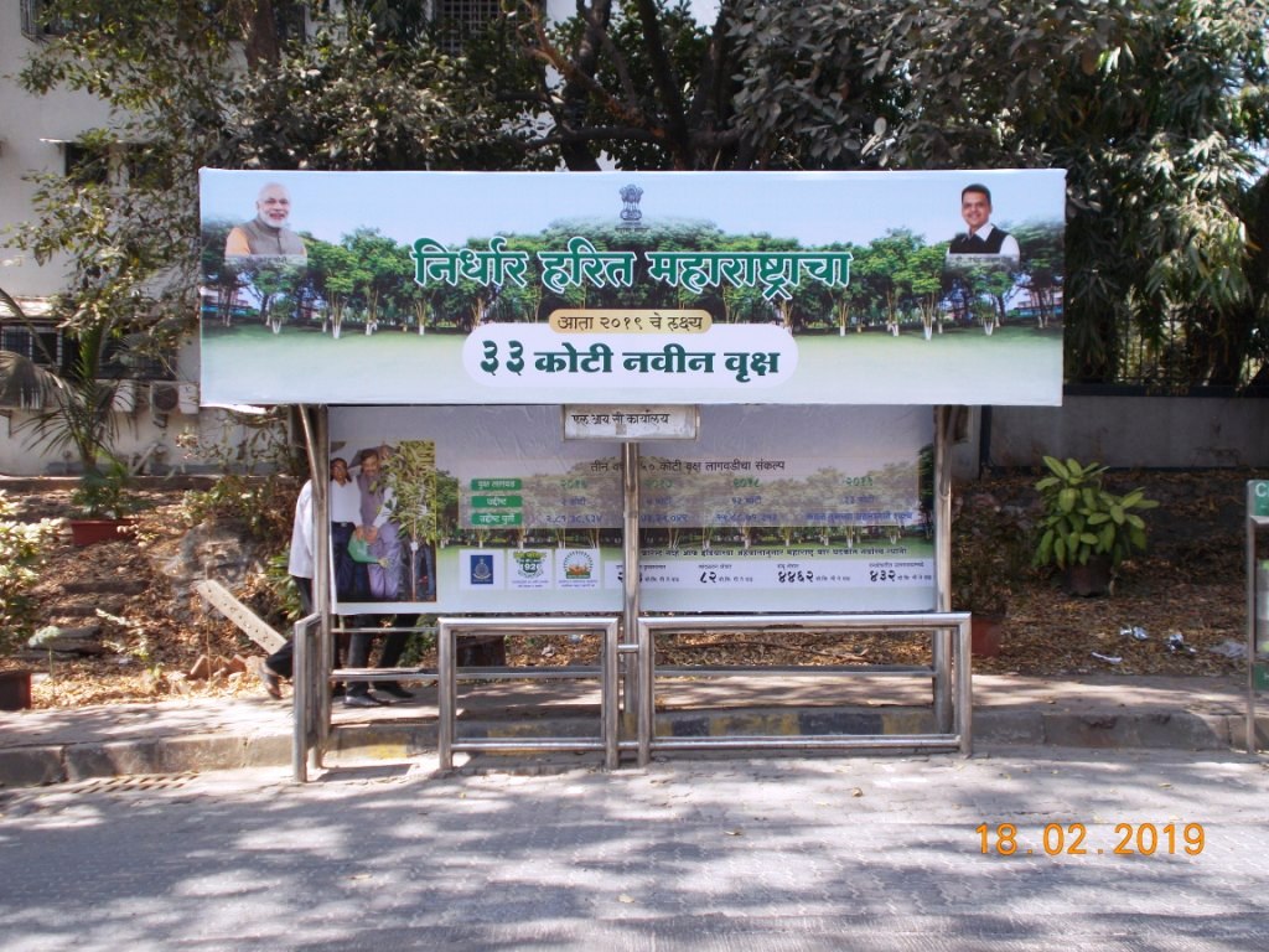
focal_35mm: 44
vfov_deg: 32.9
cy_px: 476
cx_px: 634
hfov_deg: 42.9
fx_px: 1613
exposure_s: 1/160
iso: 80
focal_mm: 7.9
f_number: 4.2
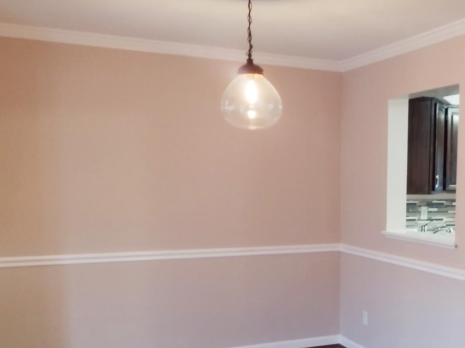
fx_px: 672
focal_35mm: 50
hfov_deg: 37.0
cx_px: 365
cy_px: 251
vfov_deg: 28.8
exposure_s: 1/40
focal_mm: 4.71
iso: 269
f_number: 1.7
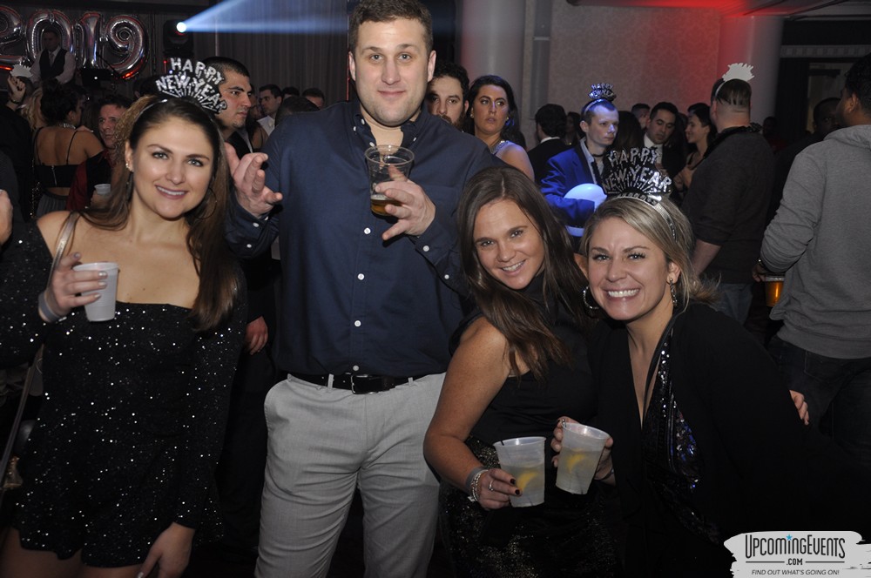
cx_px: 436
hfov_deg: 43.7
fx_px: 1087
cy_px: 289
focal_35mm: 45
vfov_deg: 29.8
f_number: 5
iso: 400
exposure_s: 1/60
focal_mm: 30
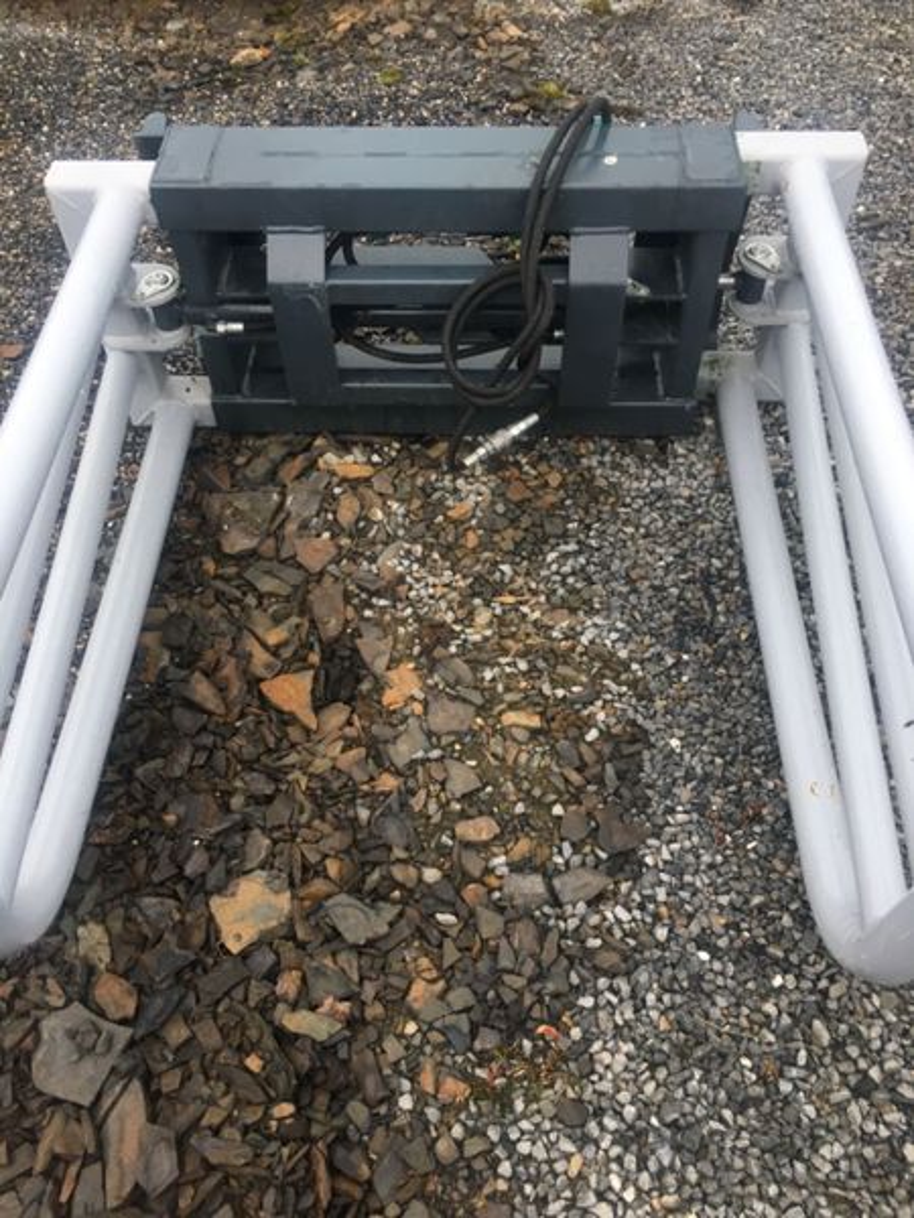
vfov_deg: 61.7
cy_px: 609
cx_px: 457
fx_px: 1021
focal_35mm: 29
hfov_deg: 48.2
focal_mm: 4.15
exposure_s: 1/33
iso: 40
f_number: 2.2
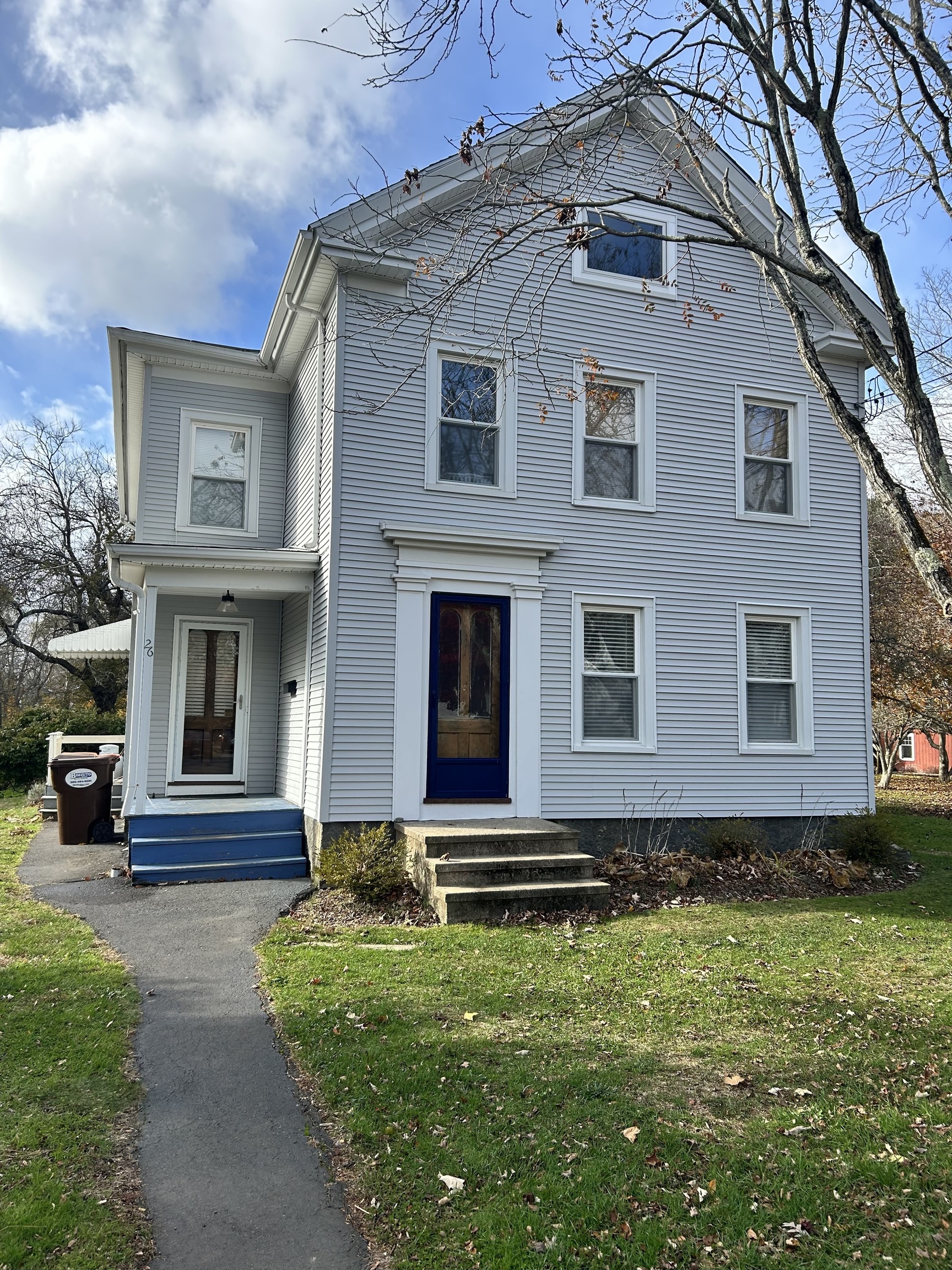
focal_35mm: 26
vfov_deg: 67.3
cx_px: 476
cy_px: 635
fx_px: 953
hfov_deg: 53.1
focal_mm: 5.7
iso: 50
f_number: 1.5
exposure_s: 1/1488
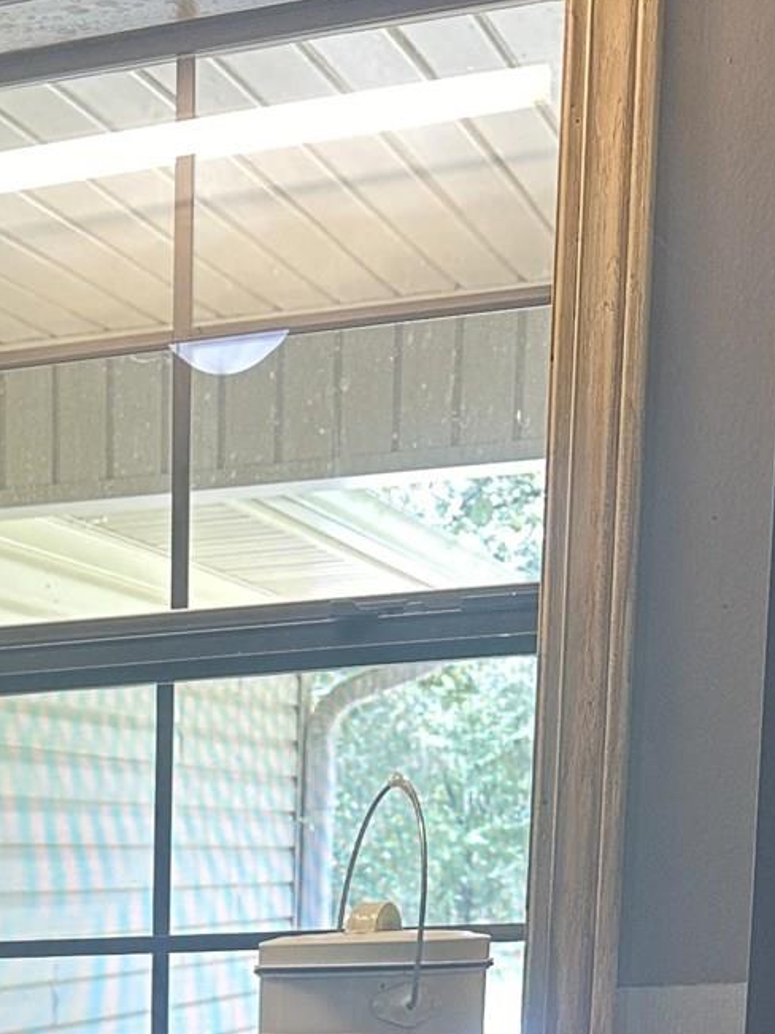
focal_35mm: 85
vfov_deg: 20.3
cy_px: 1477
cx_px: -283
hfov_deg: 16.3
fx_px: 2538
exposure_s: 1/60
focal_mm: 6.86
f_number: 1.78
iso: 160
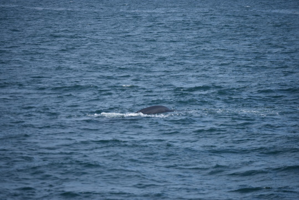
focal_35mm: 232
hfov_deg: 8.9
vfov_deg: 5.9
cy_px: 100
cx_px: 150
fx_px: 1931
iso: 200
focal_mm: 155
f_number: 5.6
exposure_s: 1/1600
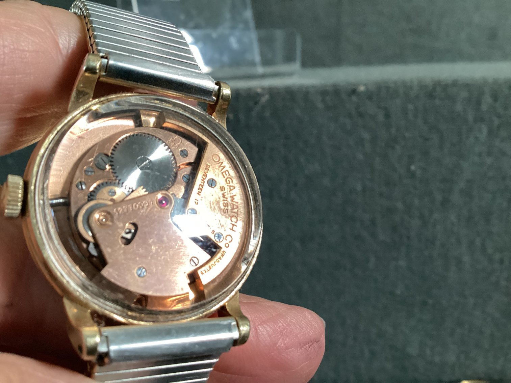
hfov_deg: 58.3
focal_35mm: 31
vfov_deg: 45.4
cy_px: 192
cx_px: 256
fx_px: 458
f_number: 2.4
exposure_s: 1/60
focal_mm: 3.3
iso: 250
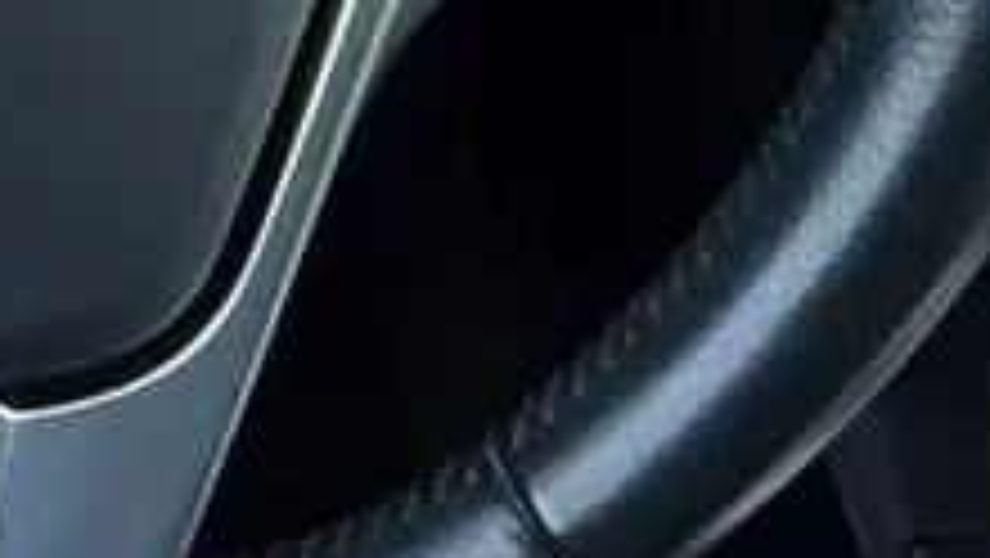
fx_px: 2915
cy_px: 0
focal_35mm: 111
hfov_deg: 18.2
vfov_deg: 10.8
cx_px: -238
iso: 320
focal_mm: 2.22
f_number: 2.2
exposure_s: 1/69
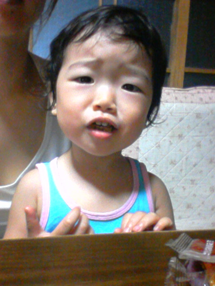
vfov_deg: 61.7
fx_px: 240
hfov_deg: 48.2
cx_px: 108
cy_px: 143
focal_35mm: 29
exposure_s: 1/11.8
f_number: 2.8
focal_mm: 1.5
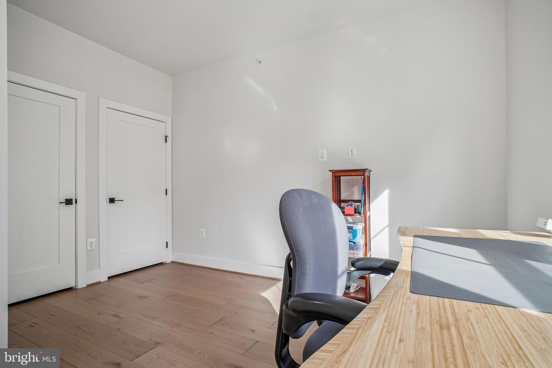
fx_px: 253
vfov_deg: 72.1
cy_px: 184
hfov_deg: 95.0
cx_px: 276
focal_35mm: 16
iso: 500
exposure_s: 1/50
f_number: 8
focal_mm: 11
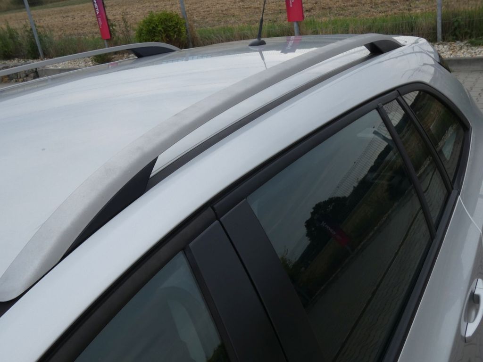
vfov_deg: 40.7
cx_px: 242
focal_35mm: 35
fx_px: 488
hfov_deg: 52.6
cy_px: 181
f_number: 5.6
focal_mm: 6.2
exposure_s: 1/250
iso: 80
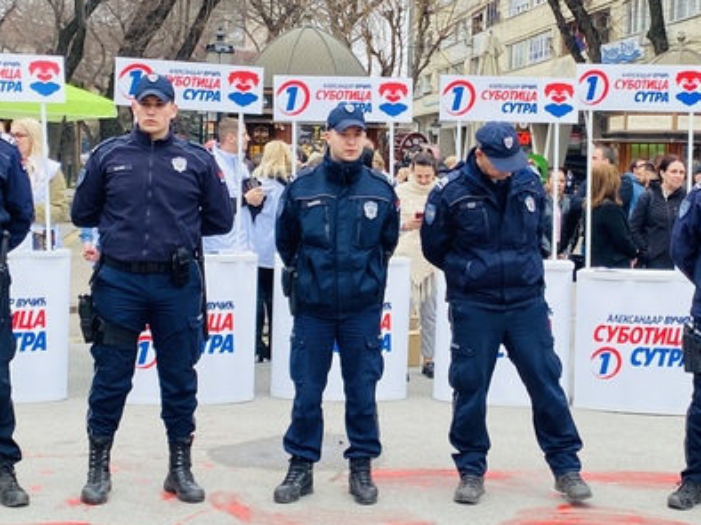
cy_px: 228
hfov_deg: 29.3
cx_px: 413
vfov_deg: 22.2
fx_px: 1336
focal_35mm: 66
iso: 32
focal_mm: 4.25
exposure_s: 1/400
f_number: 1.8
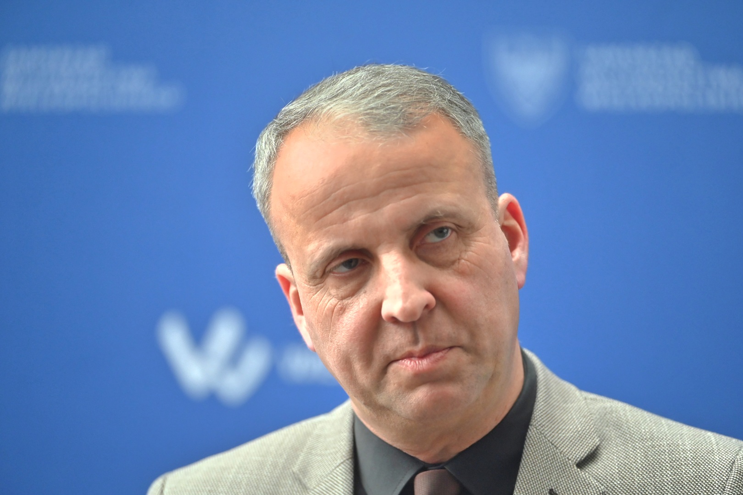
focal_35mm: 145
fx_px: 2992
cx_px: 372
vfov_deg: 9.5
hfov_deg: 14.2
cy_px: 248
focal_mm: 145
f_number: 2.8
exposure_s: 1/400
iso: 1250
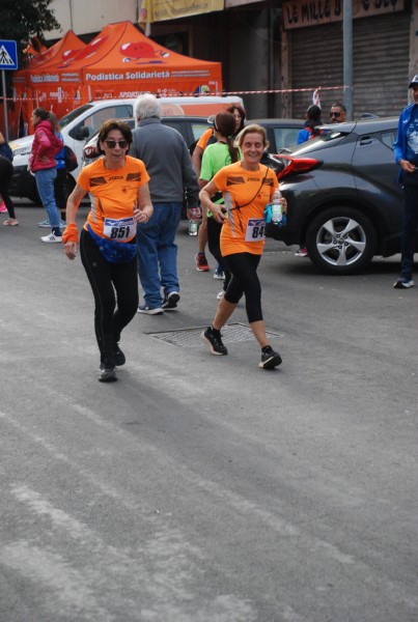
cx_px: 209
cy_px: 311
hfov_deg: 15.8
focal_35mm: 87
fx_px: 1507
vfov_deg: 23.3
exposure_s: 1/800
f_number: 5.3
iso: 1000
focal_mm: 58
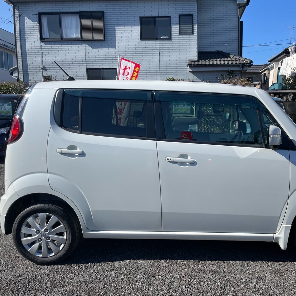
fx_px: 300
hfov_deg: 51.8
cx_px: 189
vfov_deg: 52.5
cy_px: 149
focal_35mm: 31
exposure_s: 1/3401
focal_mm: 4.2
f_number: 1.6
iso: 32
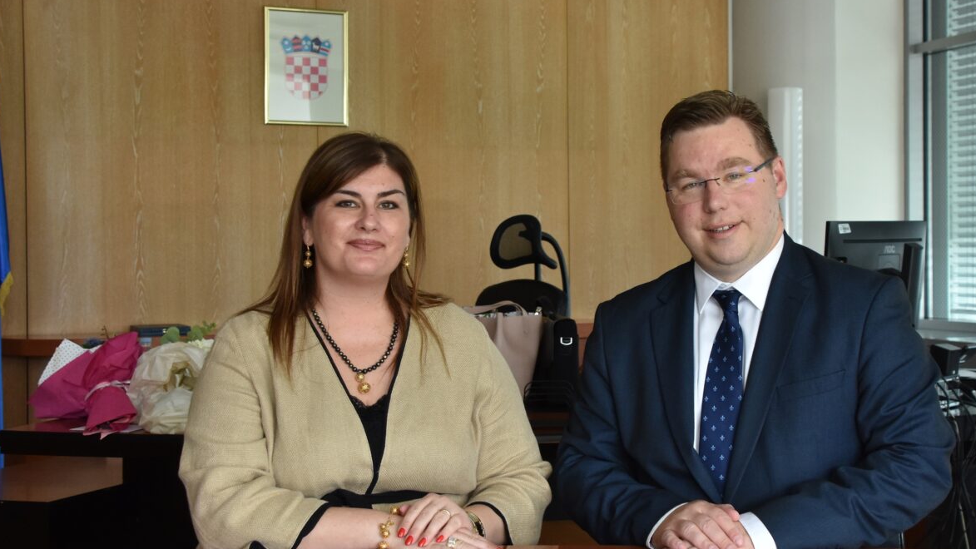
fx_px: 1553
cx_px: 589
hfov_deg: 34.8
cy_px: 247
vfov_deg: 20.0
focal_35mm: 60
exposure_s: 1/125
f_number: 5.6
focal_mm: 28
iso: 800
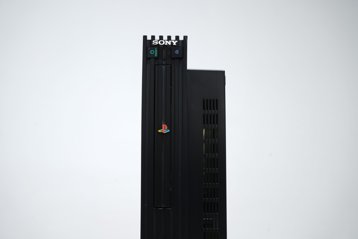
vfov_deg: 28.1
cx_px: 179
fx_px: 477
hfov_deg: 41.1
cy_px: 120
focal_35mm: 48
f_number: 9
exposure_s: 1/1.25
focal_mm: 48
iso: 64
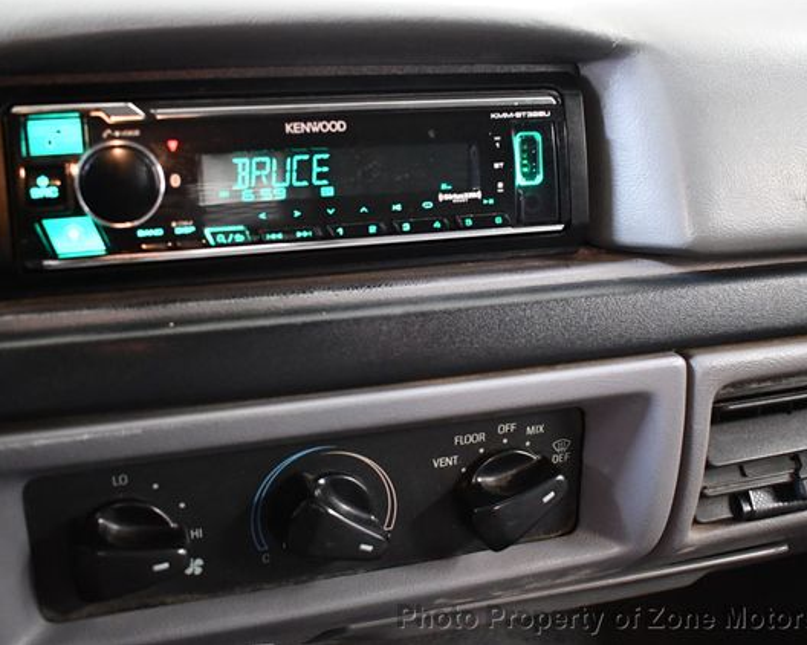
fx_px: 979
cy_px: 319
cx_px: 379
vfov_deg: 36.5
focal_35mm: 41
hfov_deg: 44.8
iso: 3600
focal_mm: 18
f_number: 3.5
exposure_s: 1/60
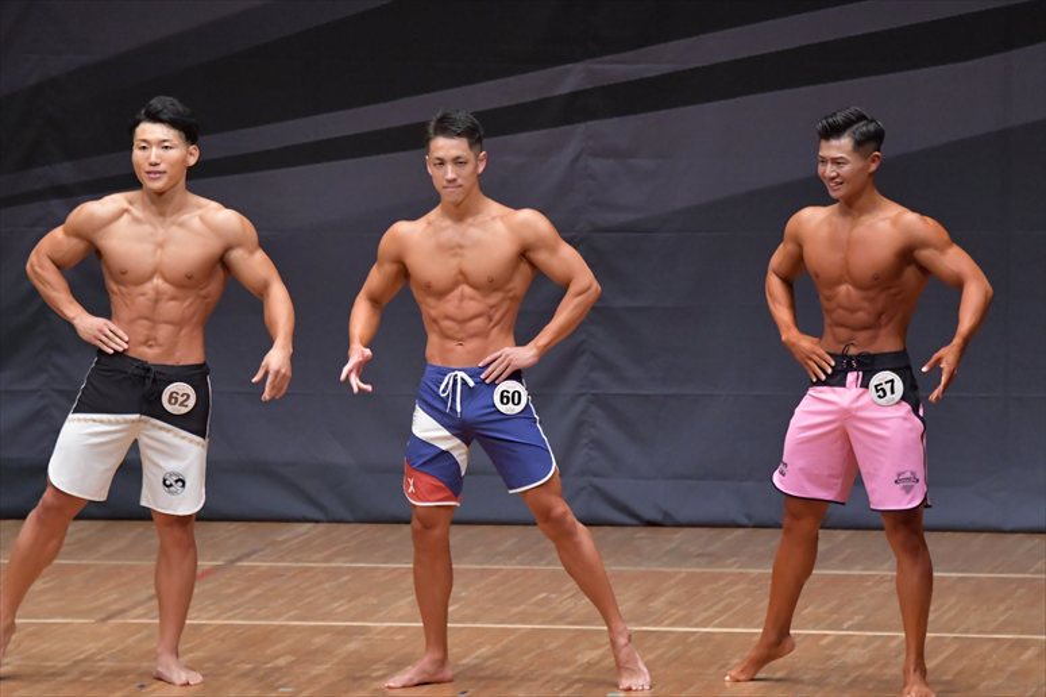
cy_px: 348
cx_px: 523
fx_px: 7841
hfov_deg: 7.6
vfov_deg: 5.1
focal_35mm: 270
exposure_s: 1/400
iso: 6400
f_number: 5.6
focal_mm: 180
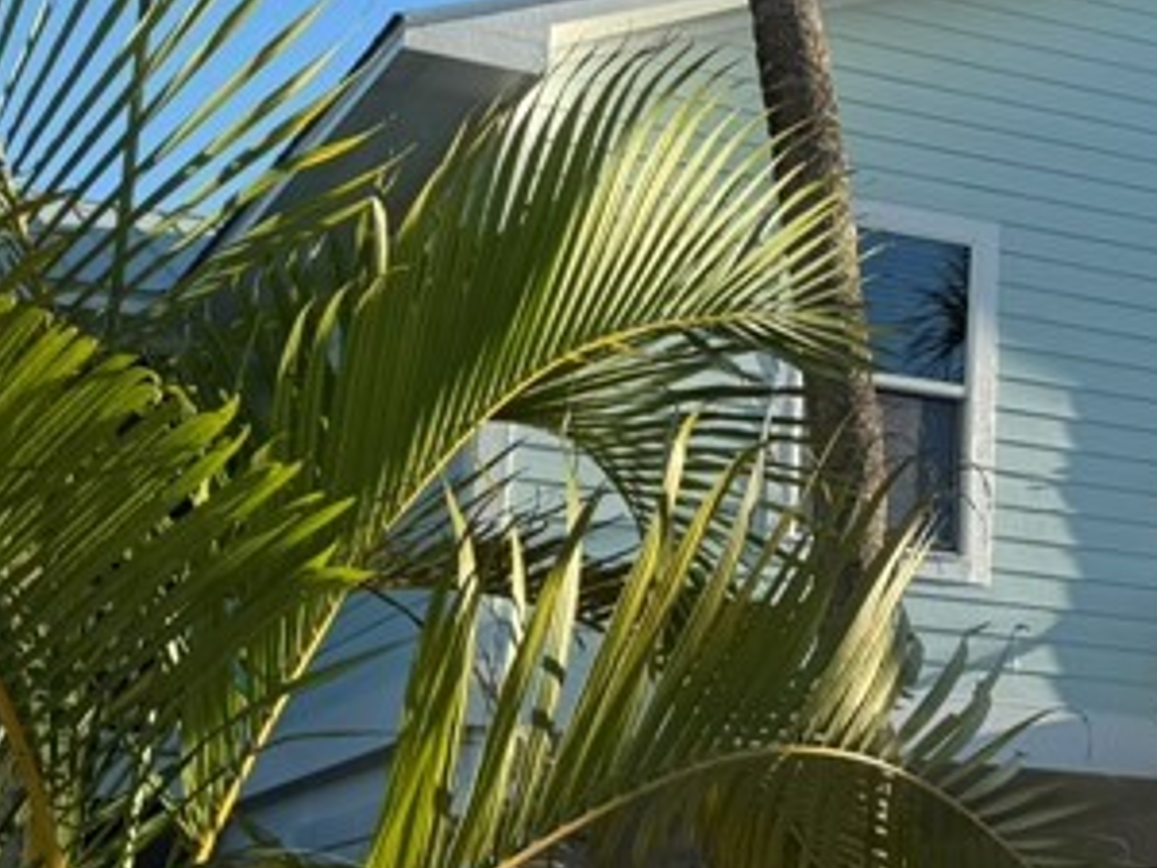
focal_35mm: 82
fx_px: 2741
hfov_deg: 23.1
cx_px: 1088
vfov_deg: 17.9
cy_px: 293
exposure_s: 1/2232
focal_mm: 6.76
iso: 80
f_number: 1.78
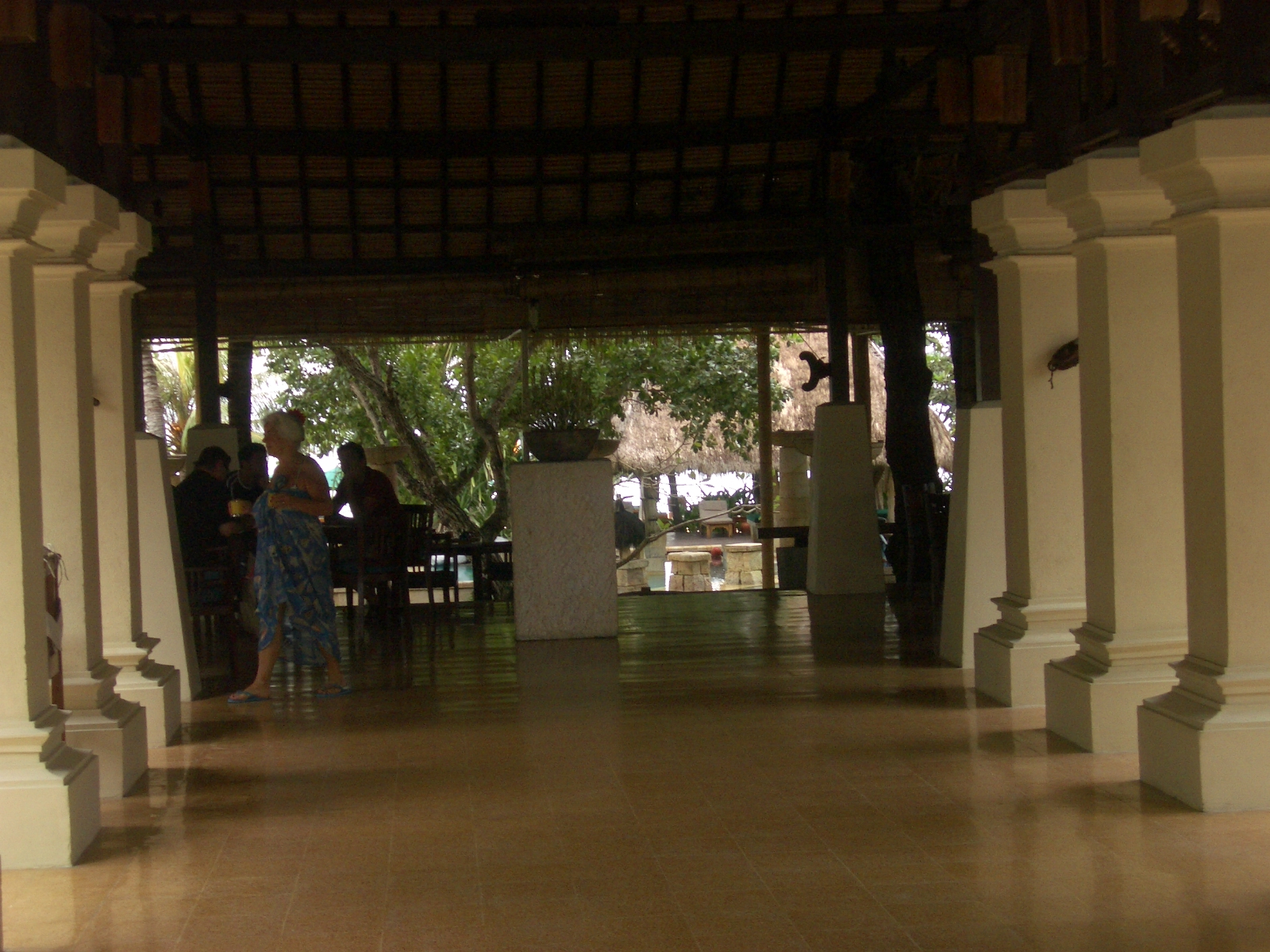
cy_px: 476
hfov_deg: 31.2
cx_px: 635
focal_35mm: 62
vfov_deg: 23.7
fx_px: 2275
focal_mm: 10.2
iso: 100
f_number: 3.5
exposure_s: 1/60
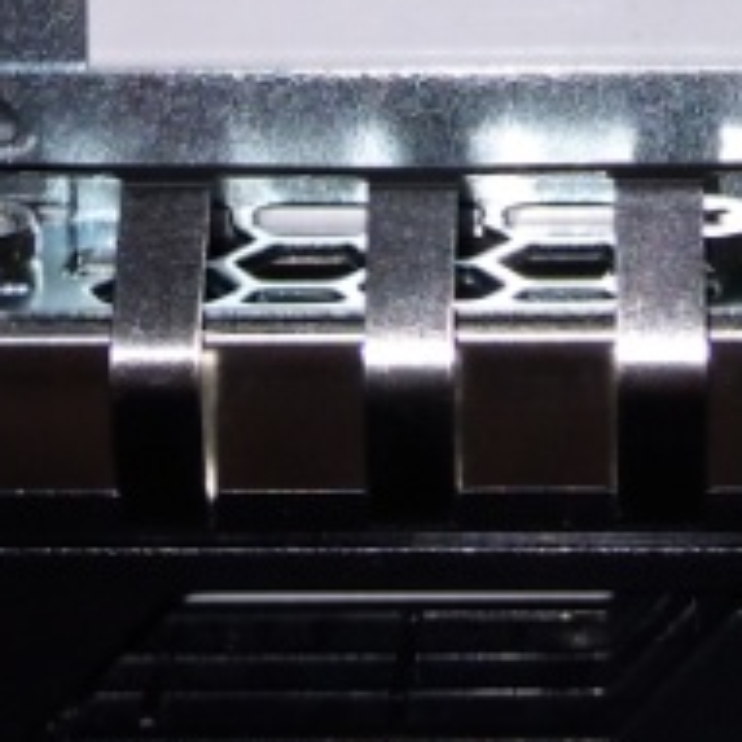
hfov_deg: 14.1
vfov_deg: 12.6
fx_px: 2983
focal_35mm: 123
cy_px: -695
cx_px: 575
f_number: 2
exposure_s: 1/209
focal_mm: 3.88
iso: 50
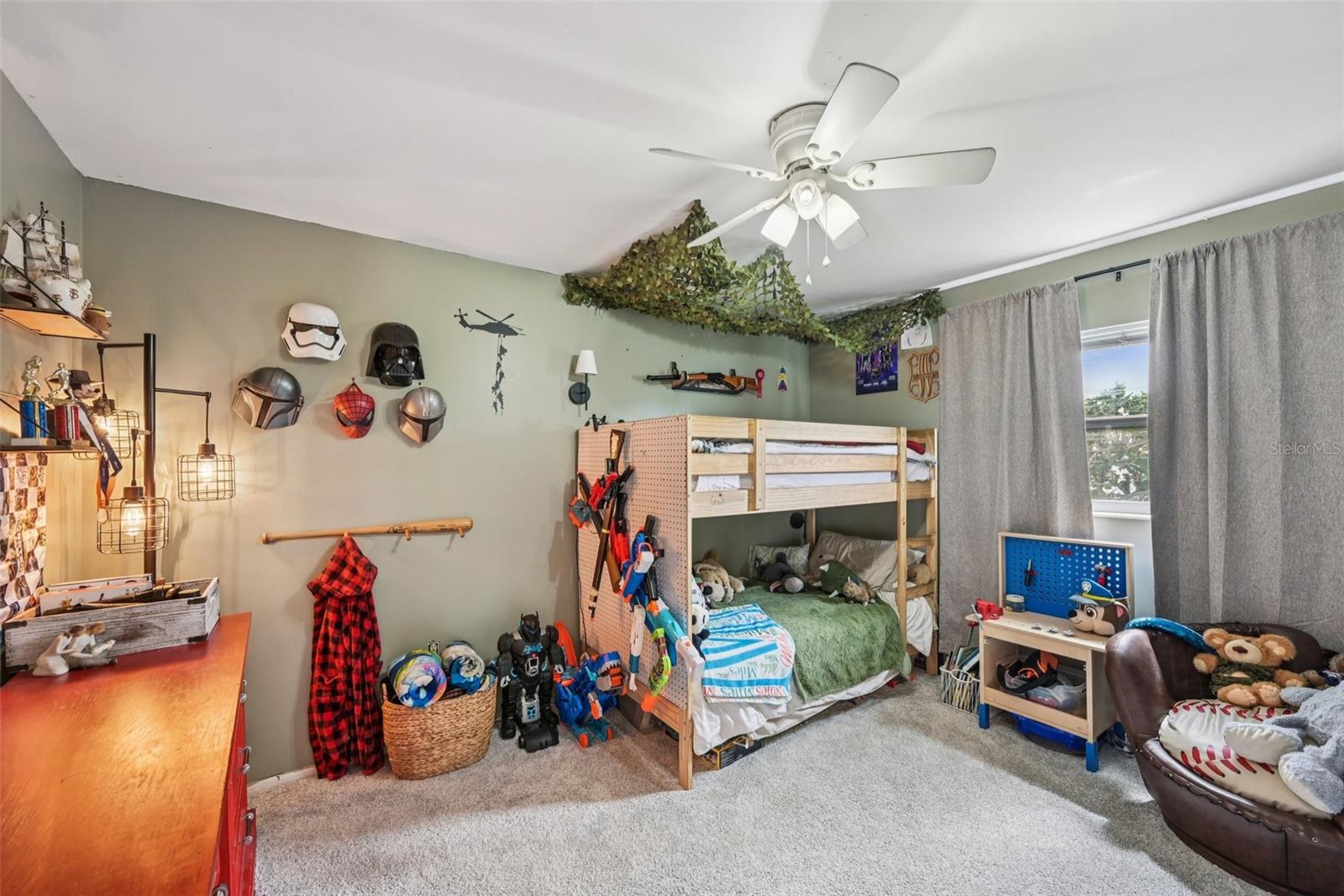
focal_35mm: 14
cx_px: 672
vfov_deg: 81.2
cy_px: 448
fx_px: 523
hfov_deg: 104.3
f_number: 8
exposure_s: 1/5
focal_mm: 14
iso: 400
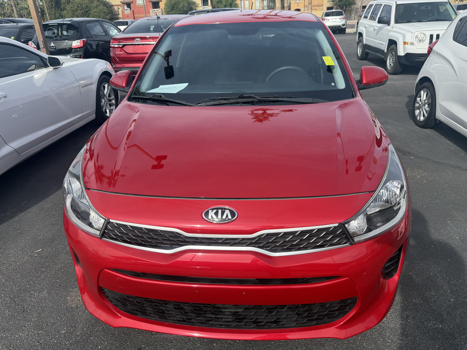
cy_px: 175
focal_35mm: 24
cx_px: 234
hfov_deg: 71.6
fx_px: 324
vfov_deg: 56.8
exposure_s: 1/2611
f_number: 1.78
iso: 80
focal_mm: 6.76
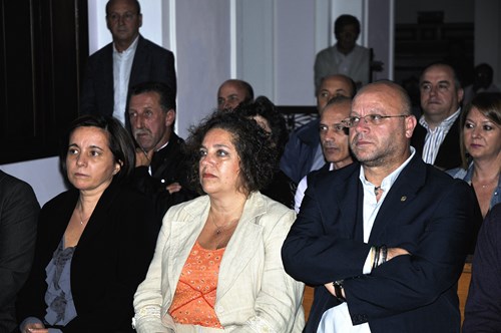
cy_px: 166
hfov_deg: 19.5
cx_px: 250
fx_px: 1459
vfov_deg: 13.0
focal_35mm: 105
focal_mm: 70
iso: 200
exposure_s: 1/250
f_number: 4.5
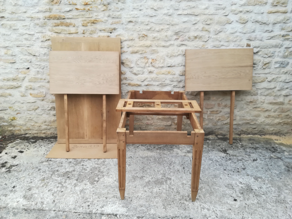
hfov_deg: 67.3
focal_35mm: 26
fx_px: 219
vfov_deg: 53.1
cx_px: 146
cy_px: 110
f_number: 2.2
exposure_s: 1/176
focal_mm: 3.83
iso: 50
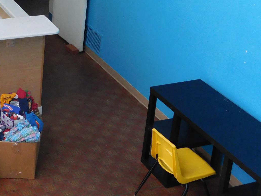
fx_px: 603
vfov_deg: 18.2
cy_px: 36
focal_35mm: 80
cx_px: 19
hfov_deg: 23.7
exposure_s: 1/25
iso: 400
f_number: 3.6
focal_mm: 7.1
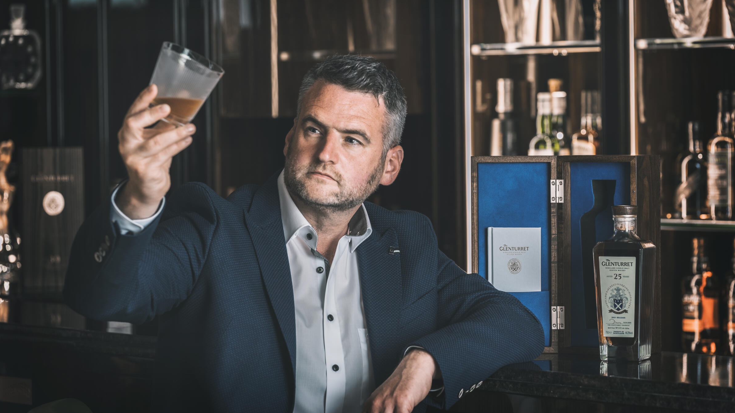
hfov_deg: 14.9
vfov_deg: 8.4
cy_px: 181
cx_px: 367
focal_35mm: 144
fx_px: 2806
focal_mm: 137
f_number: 5
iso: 640
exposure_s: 1/60
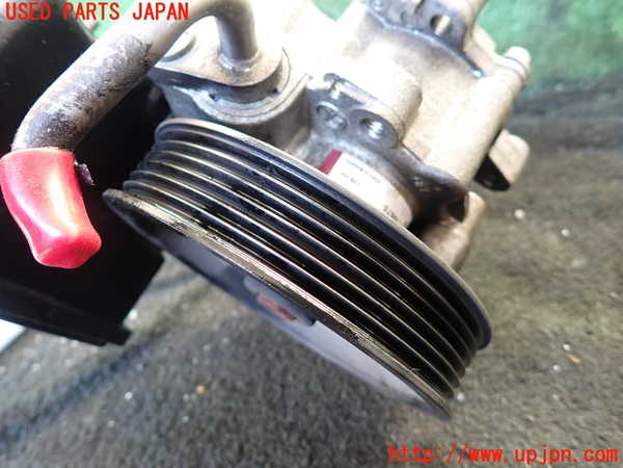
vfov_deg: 54.9
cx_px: 312
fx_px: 450
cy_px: 234
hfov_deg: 69.4
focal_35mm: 25
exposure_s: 1/30
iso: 250
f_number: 2
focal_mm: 4.5
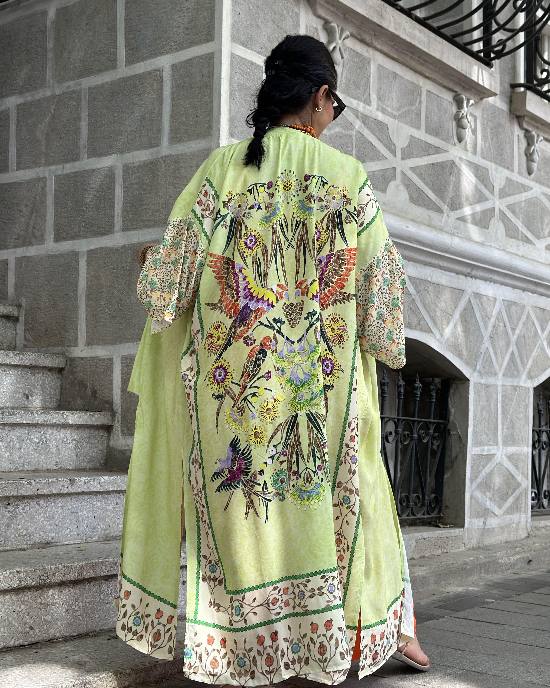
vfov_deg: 36.7
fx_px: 1038
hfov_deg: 29.7
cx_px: 277
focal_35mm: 51
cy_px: 344
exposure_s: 1/187
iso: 80
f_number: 1.78
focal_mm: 6.86
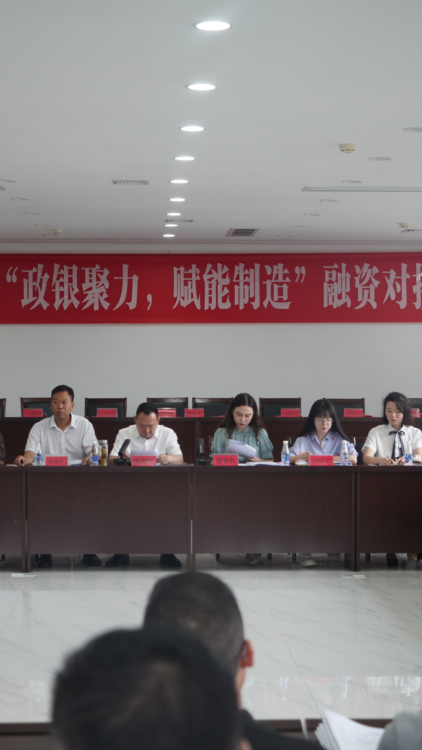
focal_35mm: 68
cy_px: 374
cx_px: 197
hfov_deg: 17.7
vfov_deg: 31.0
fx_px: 1353
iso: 1000
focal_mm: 43
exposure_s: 1/160
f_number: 4.5
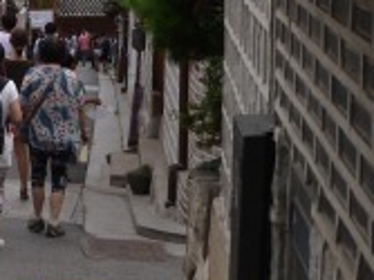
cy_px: -72
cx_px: -92
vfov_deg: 11.2
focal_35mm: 129
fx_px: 1393
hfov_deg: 14.7
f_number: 8
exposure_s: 1/400
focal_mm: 24
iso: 160
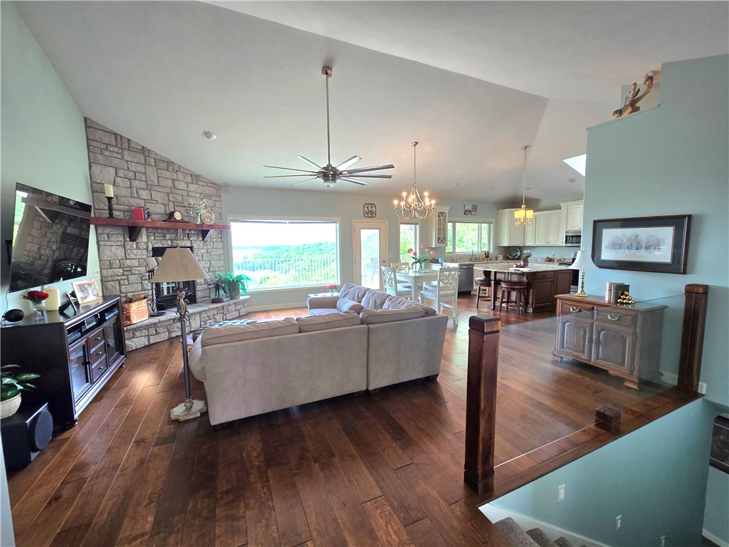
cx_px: 364
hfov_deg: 106.2
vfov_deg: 89.9
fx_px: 274
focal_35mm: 13
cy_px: 274
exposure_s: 1/60.2
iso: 80
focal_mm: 2.2
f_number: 2.2
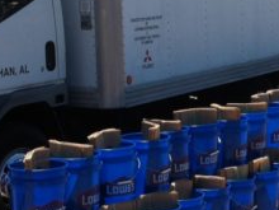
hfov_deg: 16.1
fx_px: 983
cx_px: 186
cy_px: 61
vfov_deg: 12.1
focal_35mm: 122
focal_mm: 3.85
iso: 80
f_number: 2.8
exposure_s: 1/1160
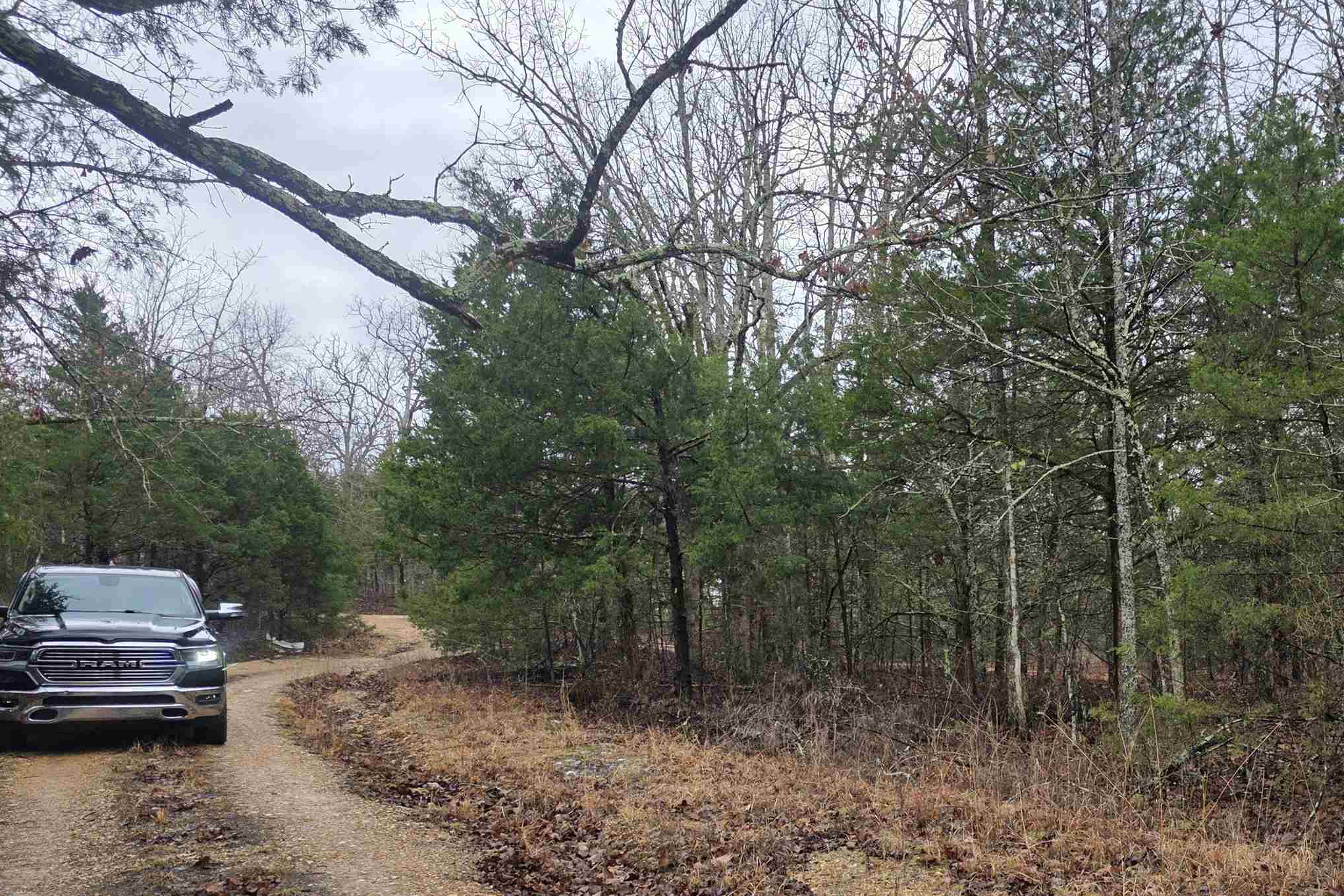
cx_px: 986
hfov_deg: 51.2
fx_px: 1344
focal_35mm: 36
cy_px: 714
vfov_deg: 35.7
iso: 40
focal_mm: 6.3
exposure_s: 1/359
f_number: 1.7
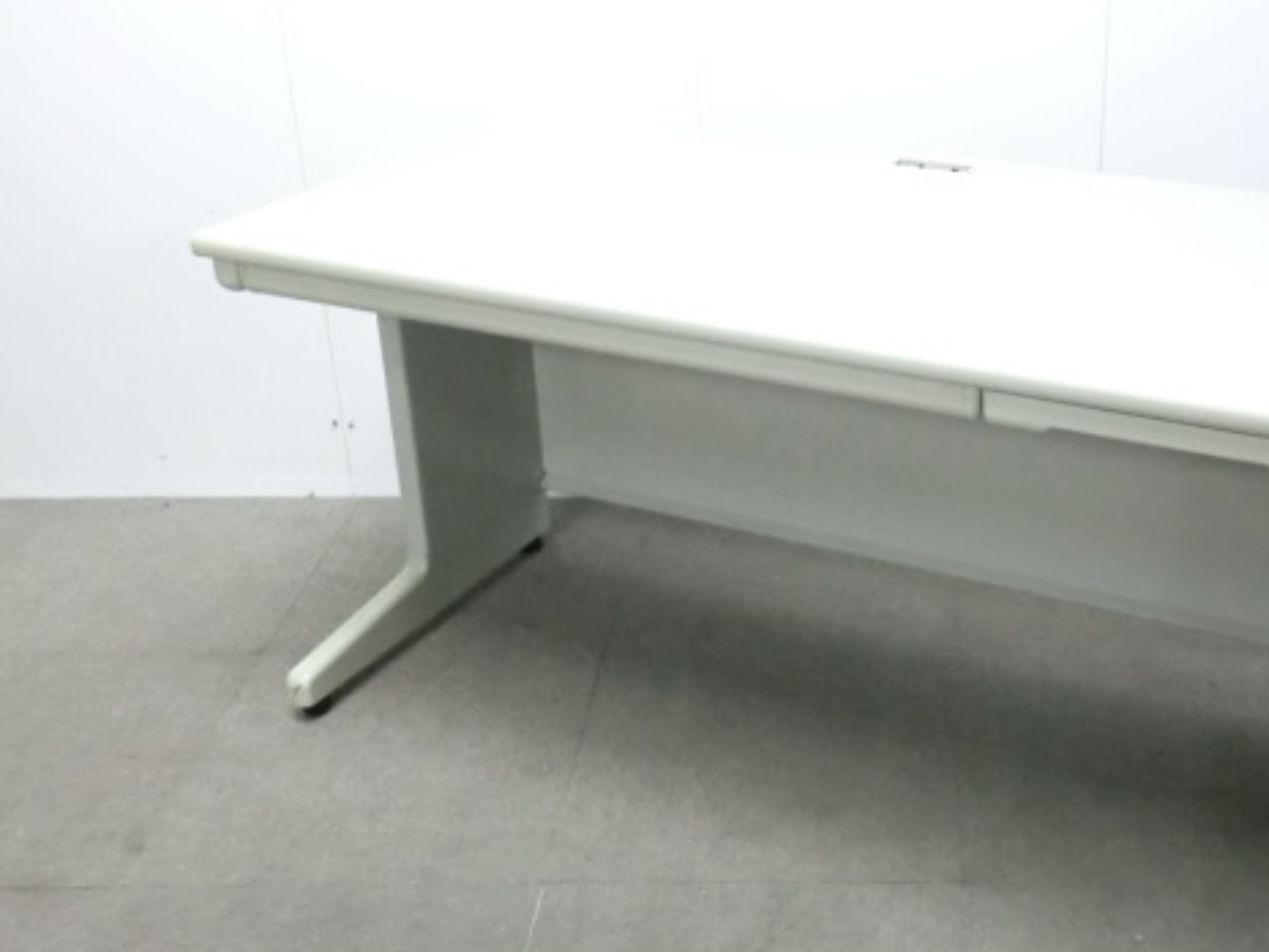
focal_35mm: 44
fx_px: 1613
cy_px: 385
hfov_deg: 42.2
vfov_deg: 32.8
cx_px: 868
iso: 800
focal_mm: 5.8
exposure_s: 1/30
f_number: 3.5
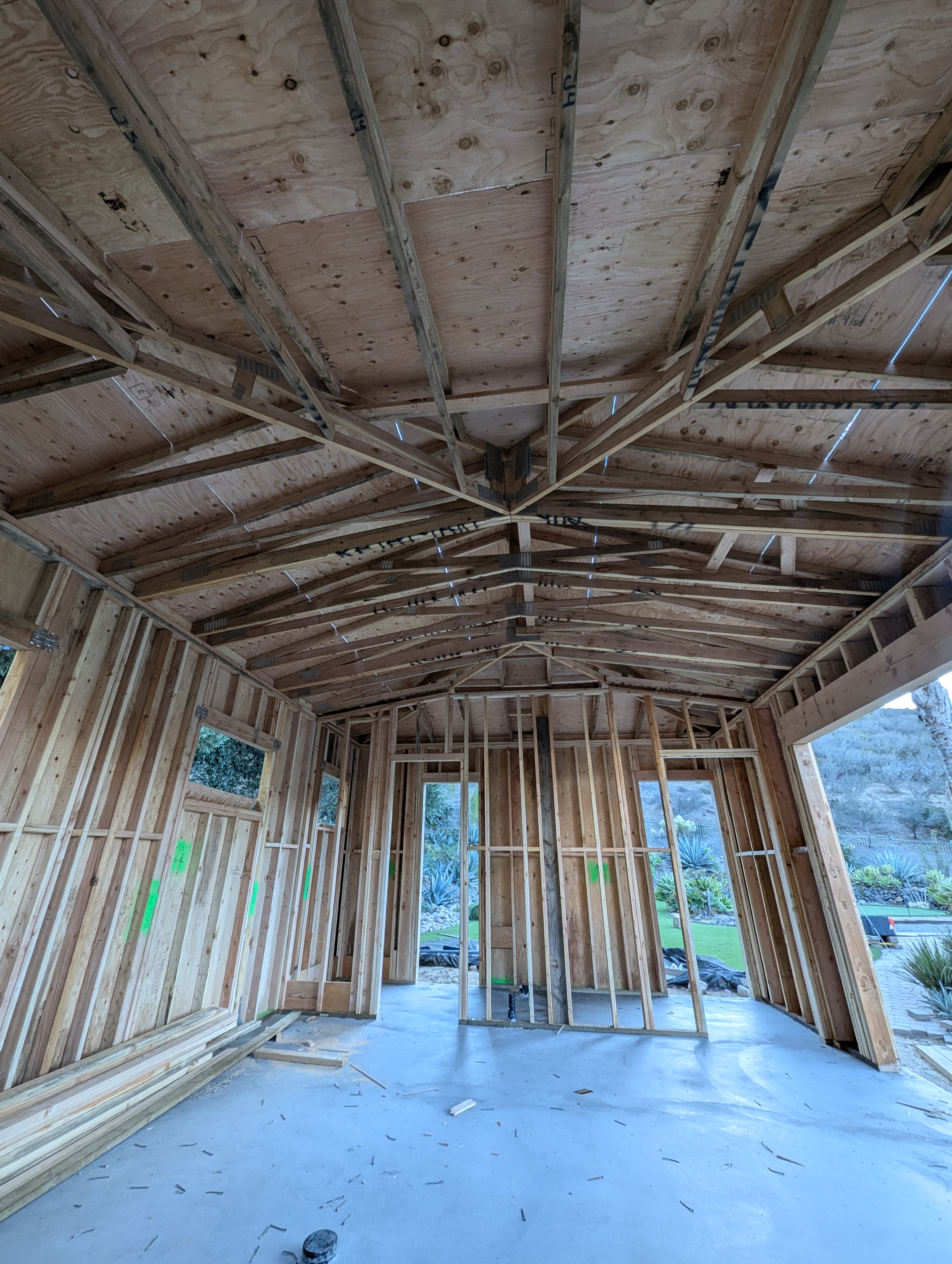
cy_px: 632
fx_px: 476
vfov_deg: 106.1
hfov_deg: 90.1
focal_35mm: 13
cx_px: 476
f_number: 2.2
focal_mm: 1.95
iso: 49
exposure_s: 1/68
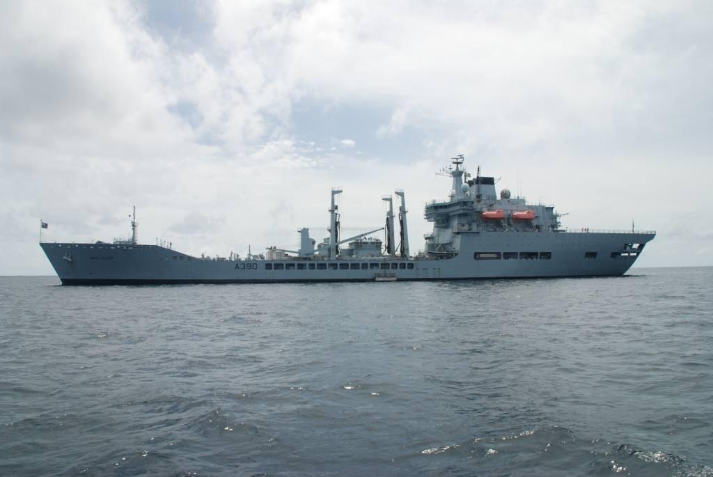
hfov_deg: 67.3
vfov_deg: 48.0
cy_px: 238
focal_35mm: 27
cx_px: 356
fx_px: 535
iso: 100
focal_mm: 18
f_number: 8
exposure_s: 1/250
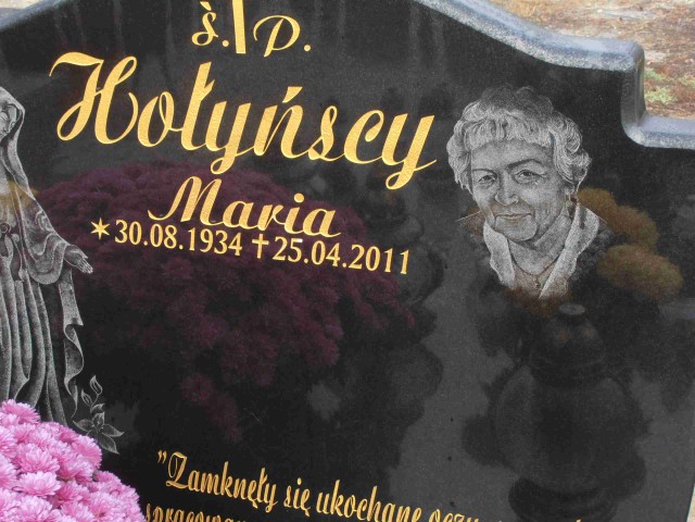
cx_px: 348
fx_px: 1385
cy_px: 261
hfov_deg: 28.2
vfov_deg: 21.3
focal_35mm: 69
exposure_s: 1/60
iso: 80
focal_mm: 12.29
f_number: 4.8
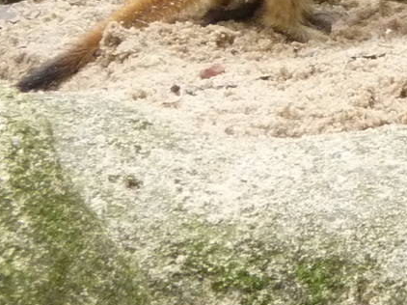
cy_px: -198
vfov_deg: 1.2
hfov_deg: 1.7
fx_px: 14042
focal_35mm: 1195
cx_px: 595
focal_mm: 47
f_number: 4.9
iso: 400
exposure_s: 1/160
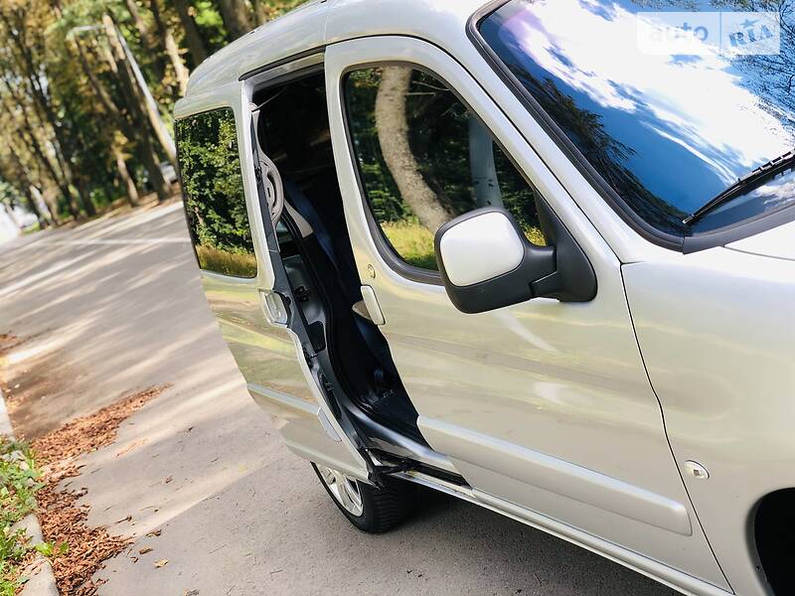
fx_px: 1194
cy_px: 298
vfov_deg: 28.0
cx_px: 398
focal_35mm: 52
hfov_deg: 36.8
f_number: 2.4
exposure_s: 1/120
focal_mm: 6
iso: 20
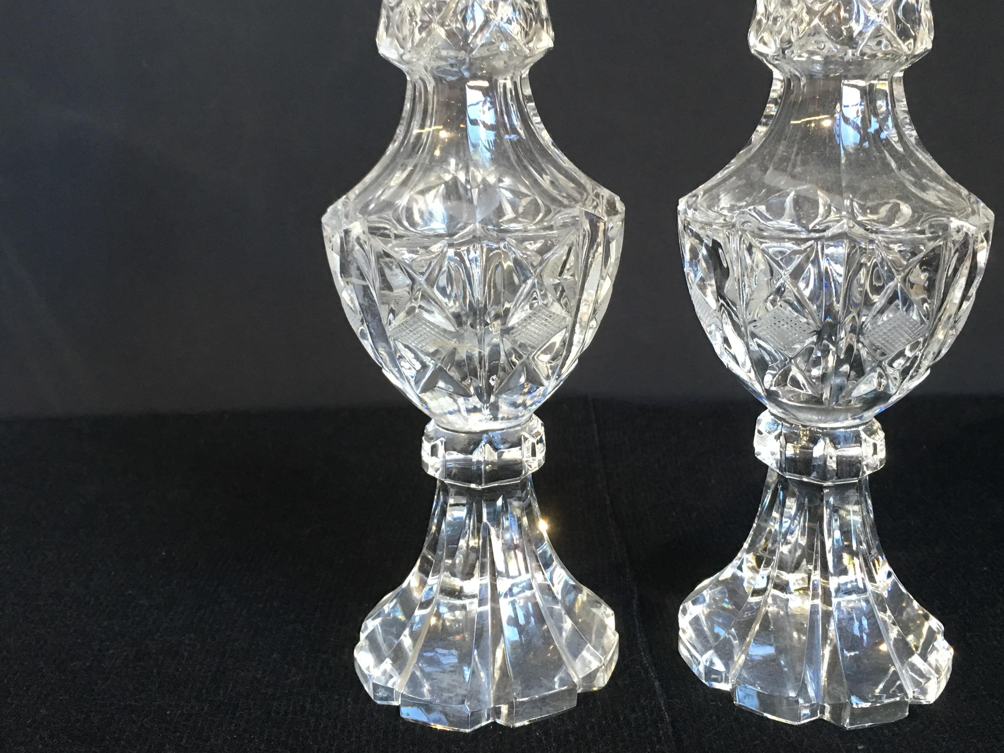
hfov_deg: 47.8
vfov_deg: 36.7
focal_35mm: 39
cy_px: 293
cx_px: 557
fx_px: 1131
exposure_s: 1/17
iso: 80
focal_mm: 4.15
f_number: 2.2
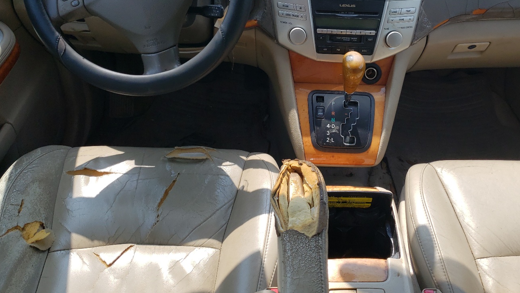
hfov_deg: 56.3
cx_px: 304
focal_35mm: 35
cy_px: 77
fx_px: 483
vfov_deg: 33.1
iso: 50
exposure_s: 1/1250
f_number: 1.5
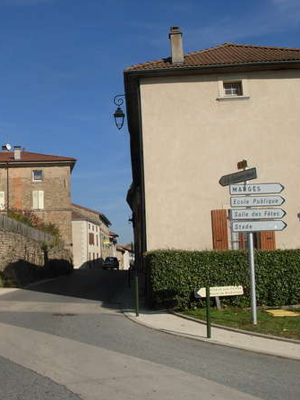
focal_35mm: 51
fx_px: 590
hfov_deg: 27.8
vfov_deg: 37.5
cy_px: 200
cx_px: 48
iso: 79
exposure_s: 1/886
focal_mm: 6.3
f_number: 4.9
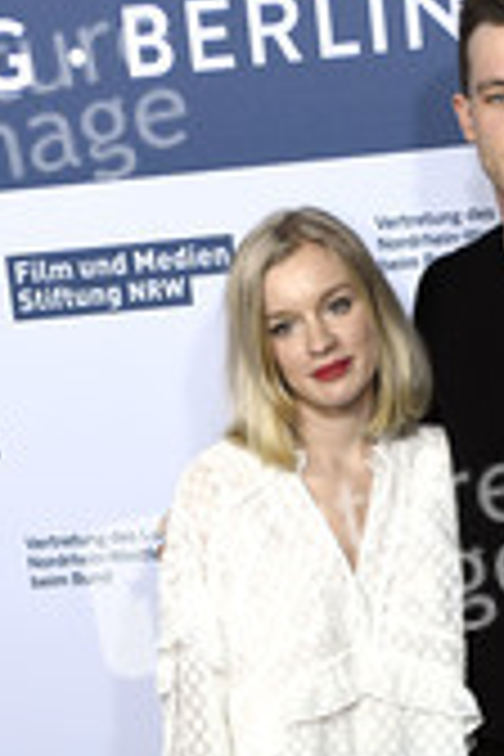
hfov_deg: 11.0
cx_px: 446
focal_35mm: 124
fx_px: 2604
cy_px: 796
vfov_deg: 16.1
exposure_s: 1/400
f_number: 4
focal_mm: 52
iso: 800
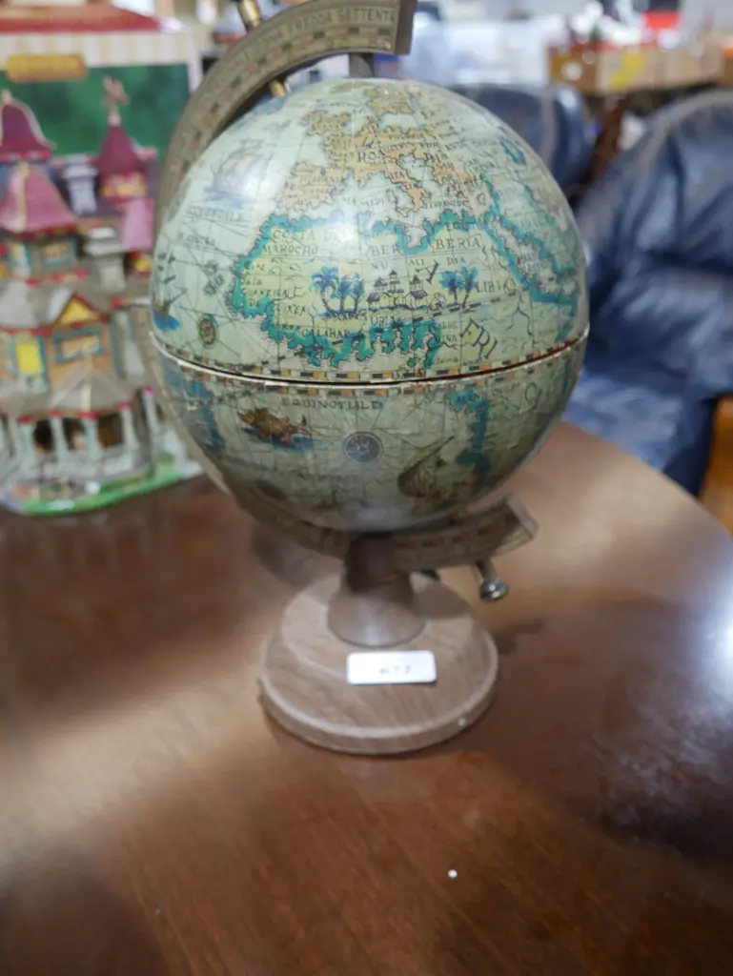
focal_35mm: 30
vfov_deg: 59.9
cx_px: 366
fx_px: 846
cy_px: 488
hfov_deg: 46.8
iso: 640
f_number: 3.6
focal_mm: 15
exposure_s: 1/60
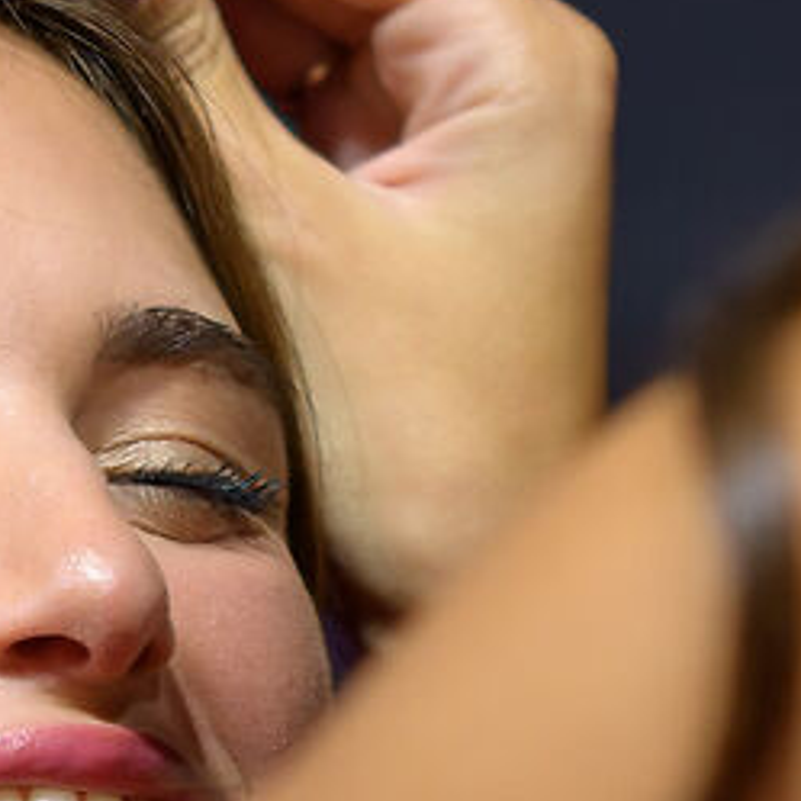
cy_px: 2602
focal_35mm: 696
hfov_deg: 2.5
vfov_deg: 2.5
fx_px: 18221
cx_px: 5
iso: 200
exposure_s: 1/200
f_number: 1.8
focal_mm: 85
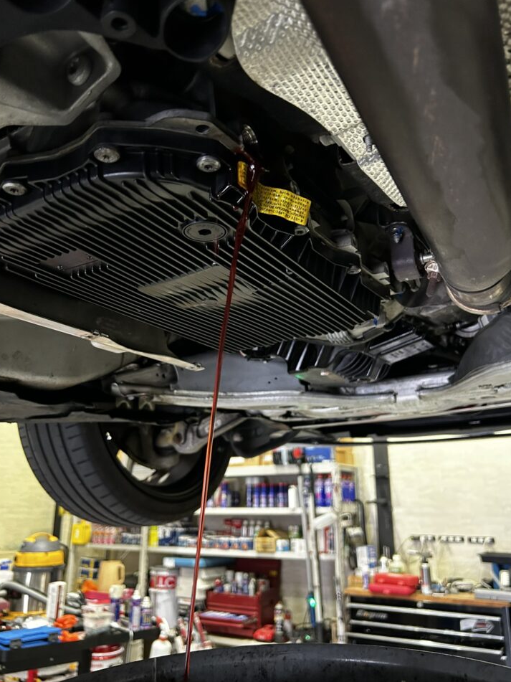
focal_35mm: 28
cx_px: 264
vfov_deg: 63.5
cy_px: 341
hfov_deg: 49.7
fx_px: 551
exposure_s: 1/42
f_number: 1.5
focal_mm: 5.7
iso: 500
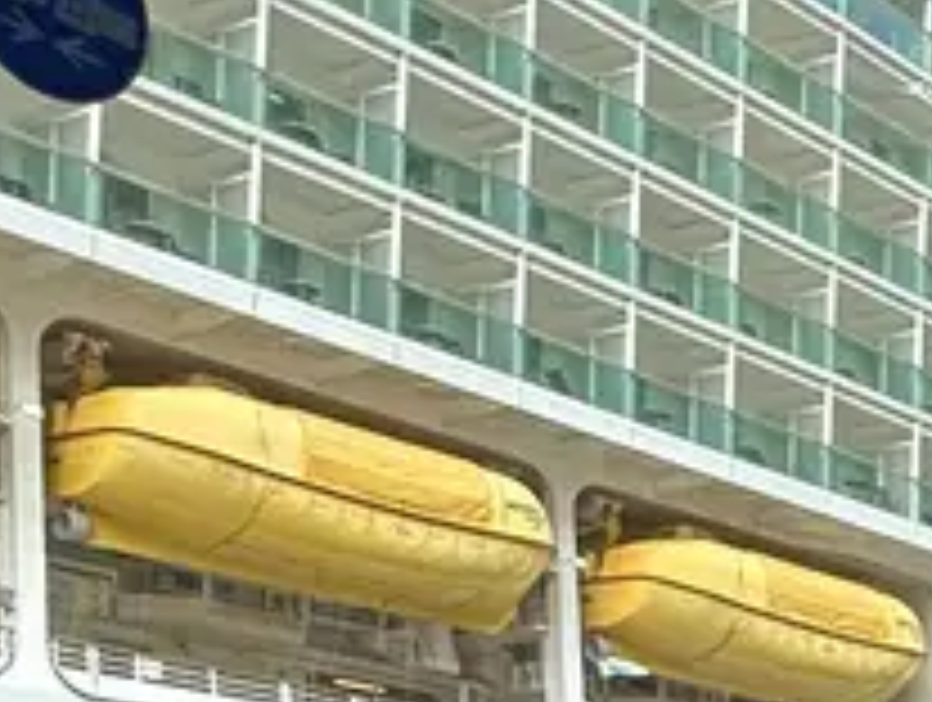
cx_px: 1450
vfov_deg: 16.8
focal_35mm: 81
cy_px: 1012
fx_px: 2185
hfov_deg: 20.2
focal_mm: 2.22
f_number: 2.2
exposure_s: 1/99
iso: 160
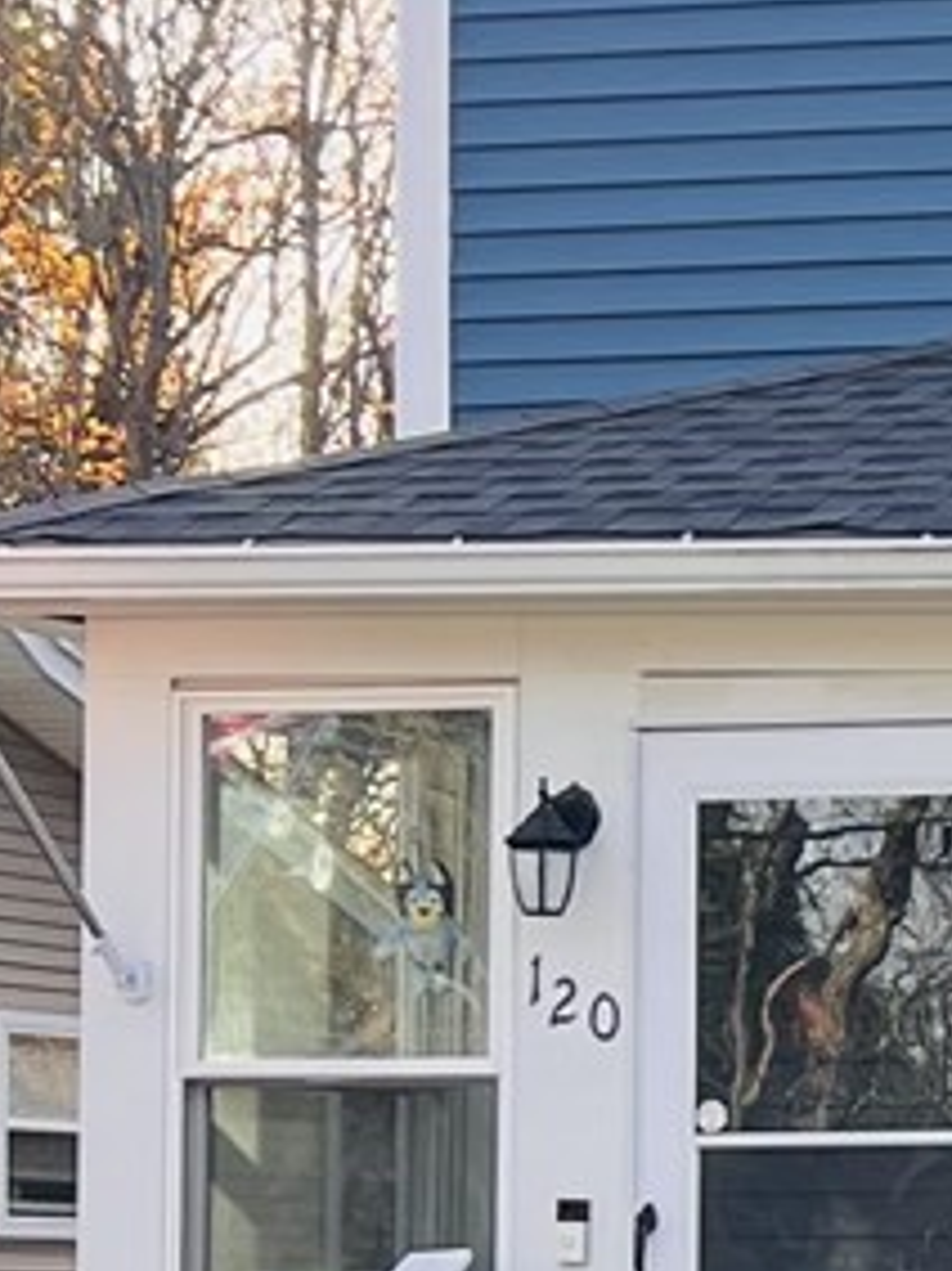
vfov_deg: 13.9
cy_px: 1177
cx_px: 2138
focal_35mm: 141
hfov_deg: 9.5
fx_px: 5174
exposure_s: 1/607
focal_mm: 5.7
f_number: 1.5
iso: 50
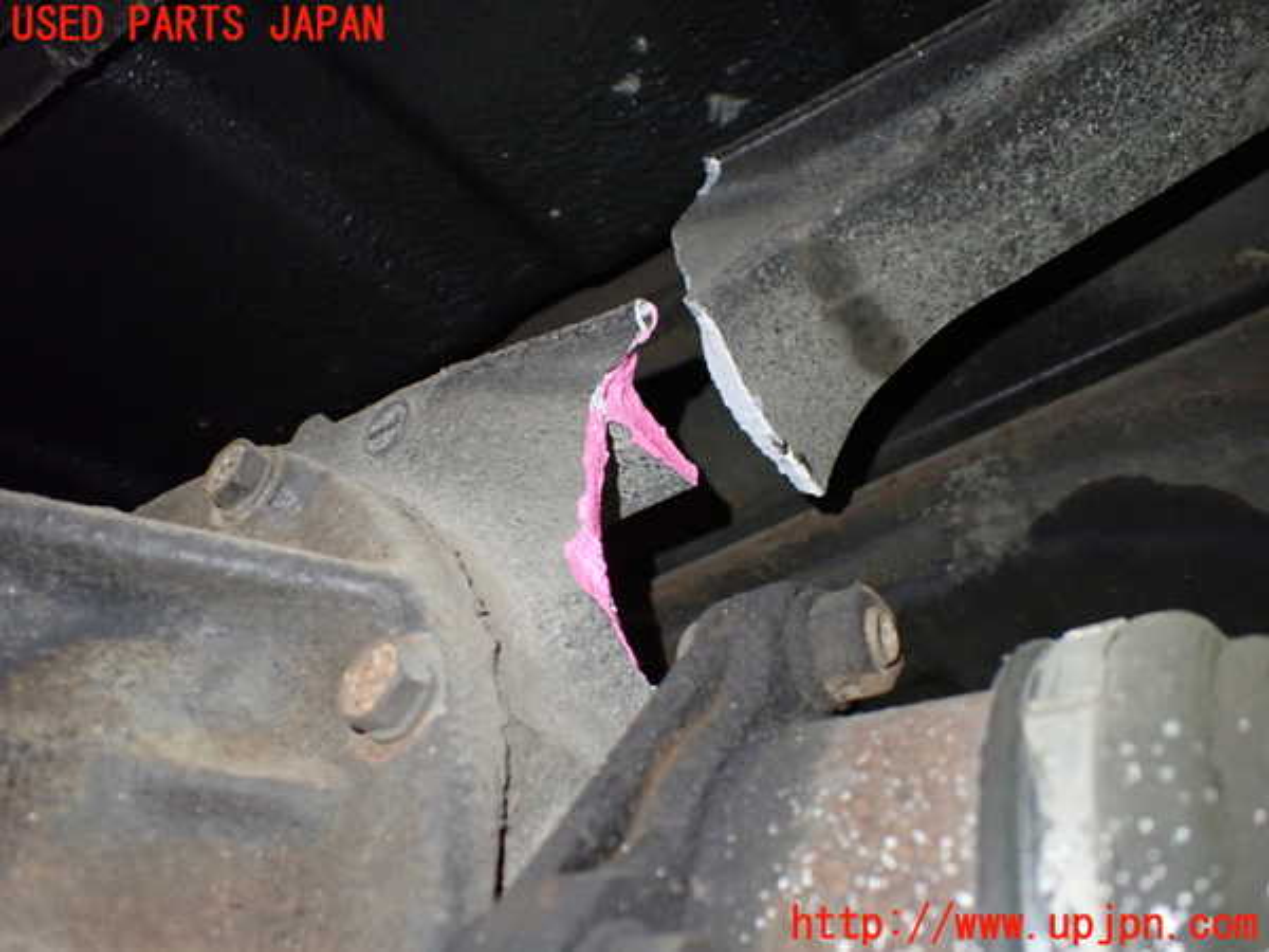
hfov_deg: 60.0
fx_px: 1100
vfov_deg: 46.8
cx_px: 634
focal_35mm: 30
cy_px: 476
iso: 800
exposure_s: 1/30
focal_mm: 5.4
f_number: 2.3
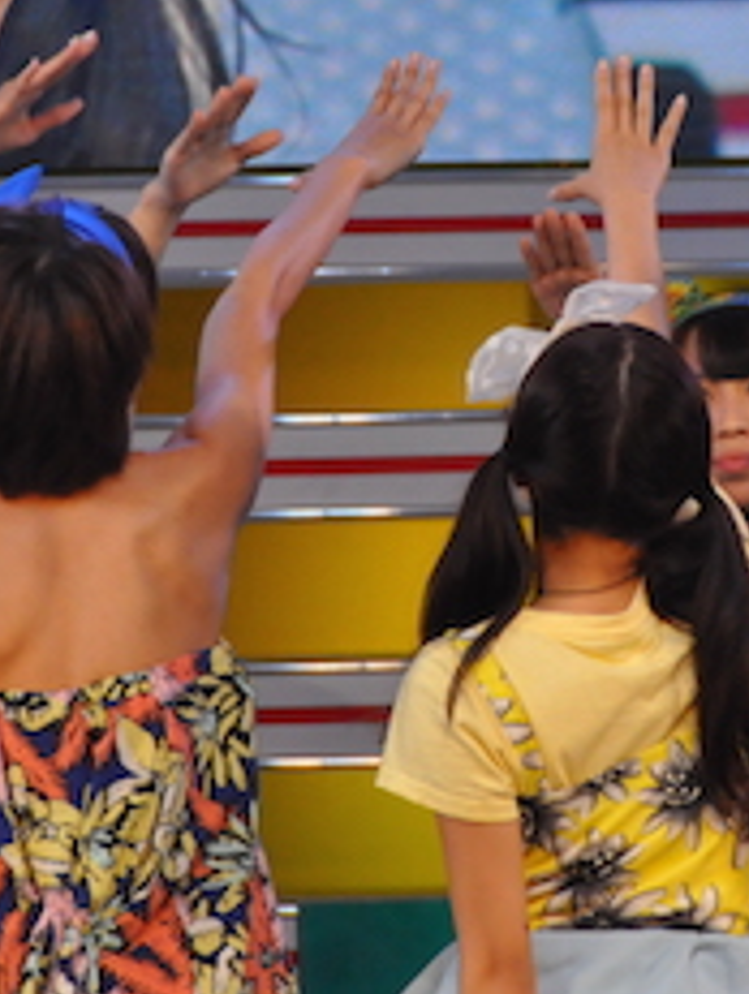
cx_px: 508
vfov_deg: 2.6
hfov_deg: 2.0
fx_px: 21693
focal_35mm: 754
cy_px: 361
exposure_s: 1/320
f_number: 5.6
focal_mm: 200
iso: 2000
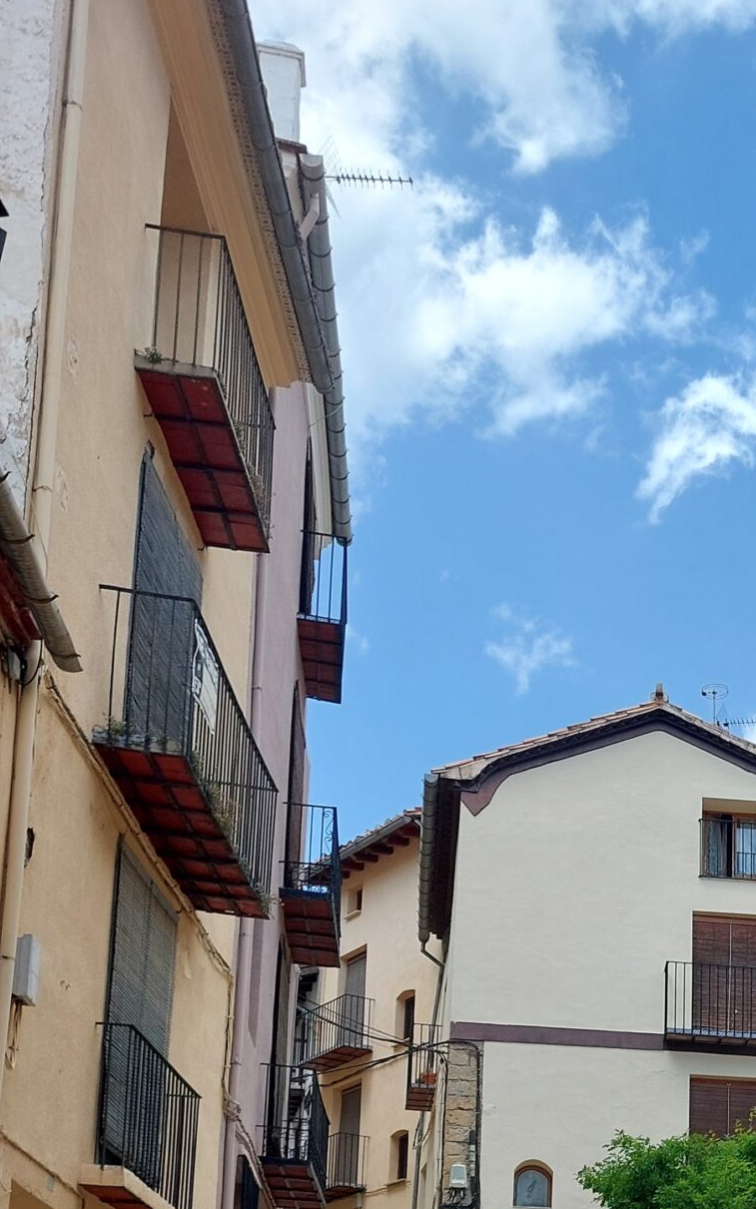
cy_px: 1252
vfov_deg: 32.8
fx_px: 1846
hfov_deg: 21.4
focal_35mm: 56
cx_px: 916
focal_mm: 5.23
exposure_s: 1/620
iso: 25
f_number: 1.8
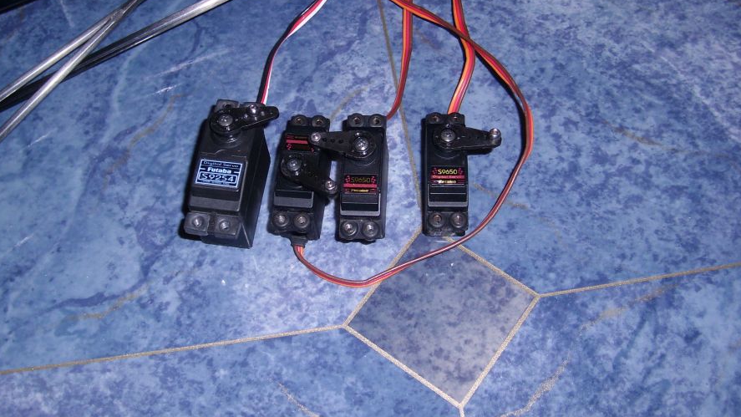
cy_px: 164
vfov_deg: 27.0
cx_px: 341
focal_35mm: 44
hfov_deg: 46.4
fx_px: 865
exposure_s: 1/30
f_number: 7.1
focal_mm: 5.8
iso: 50
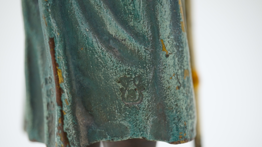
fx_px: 333
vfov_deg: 24.9
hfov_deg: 42.9
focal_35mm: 48
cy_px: 79
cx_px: 130
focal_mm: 30
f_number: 6.3
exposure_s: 1/50
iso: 400
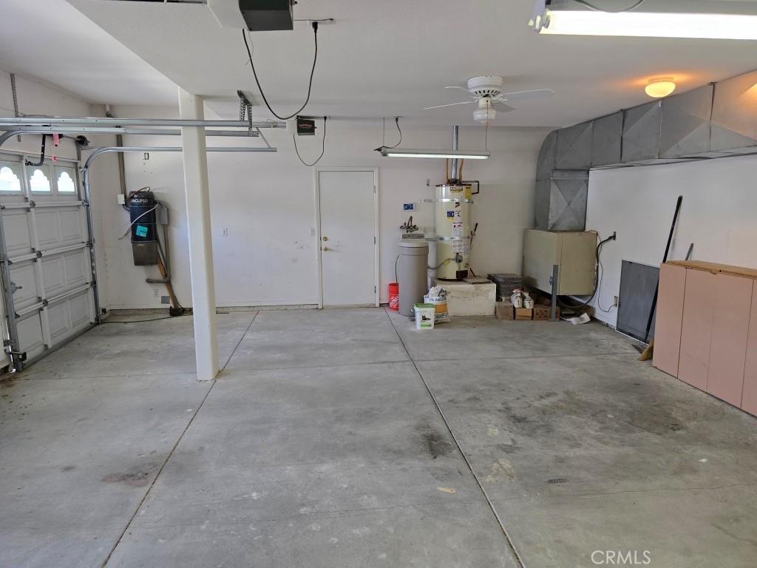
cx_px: 378
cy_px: 284
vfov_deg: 58.9
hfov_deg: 73.9
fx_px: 503
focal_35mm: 23
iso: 320
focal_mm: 6.3
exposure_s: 1/120
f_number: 1.7
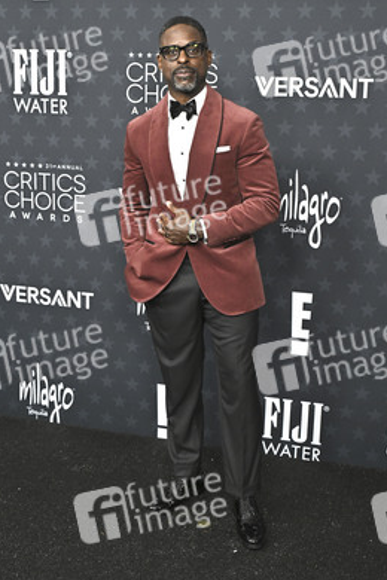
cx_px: 194
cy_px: 286
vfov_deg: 47.4
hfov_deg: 32.6
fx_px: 661
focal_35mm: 41
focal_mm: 40
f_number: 5
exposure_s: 1/320
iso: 1250
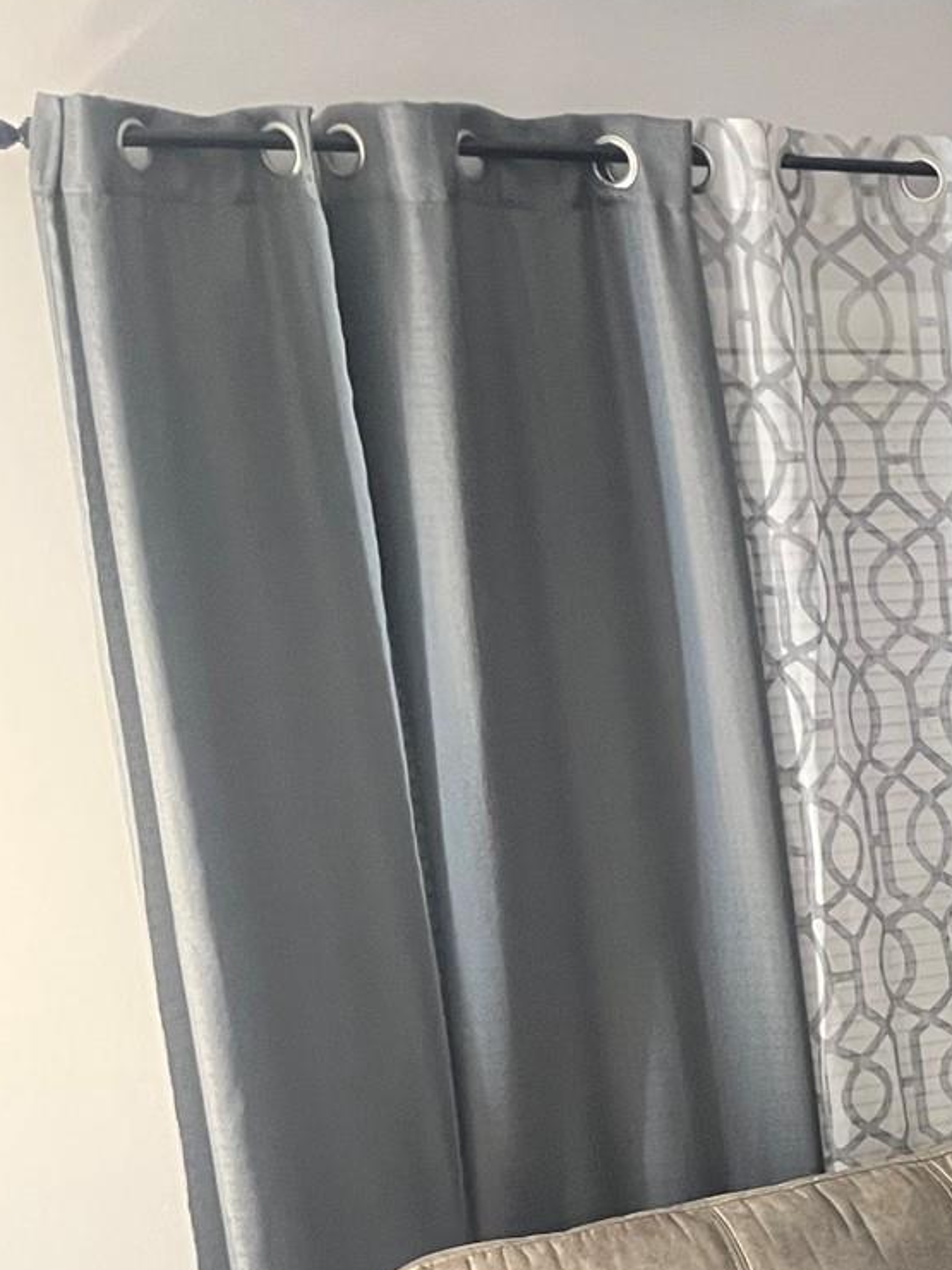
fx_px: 2640
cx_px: 1712
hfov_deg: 16.9
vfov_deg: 26.3
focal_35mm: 72
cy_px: 1104
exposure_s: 1/60
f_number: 1.6
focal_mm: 5.1
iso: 500
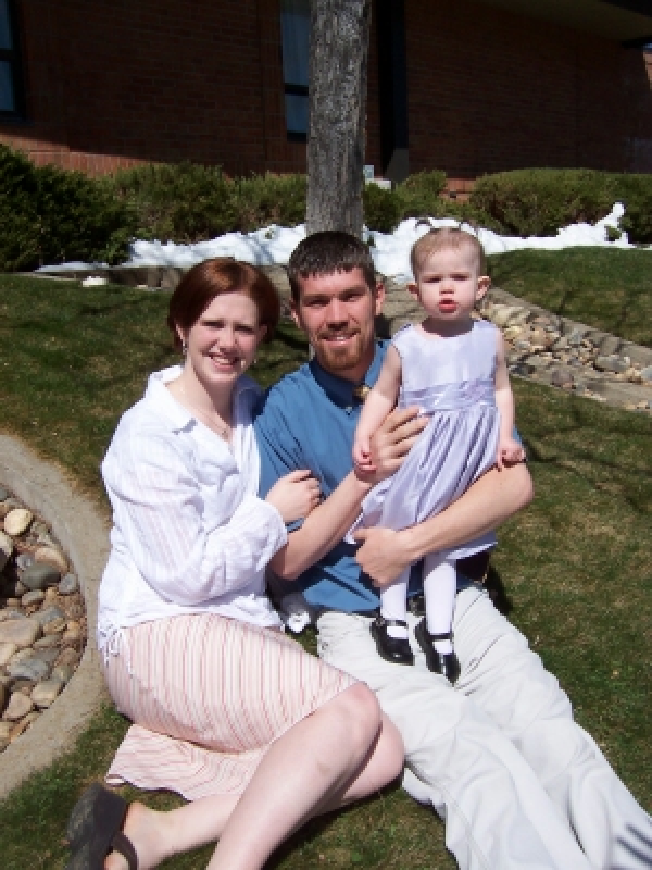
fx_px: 904
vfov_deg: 51.4
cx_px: 326
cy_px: 435
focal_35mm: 36
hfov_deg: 39.7
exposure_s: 1/1000
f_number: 5.6
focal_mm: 5.6
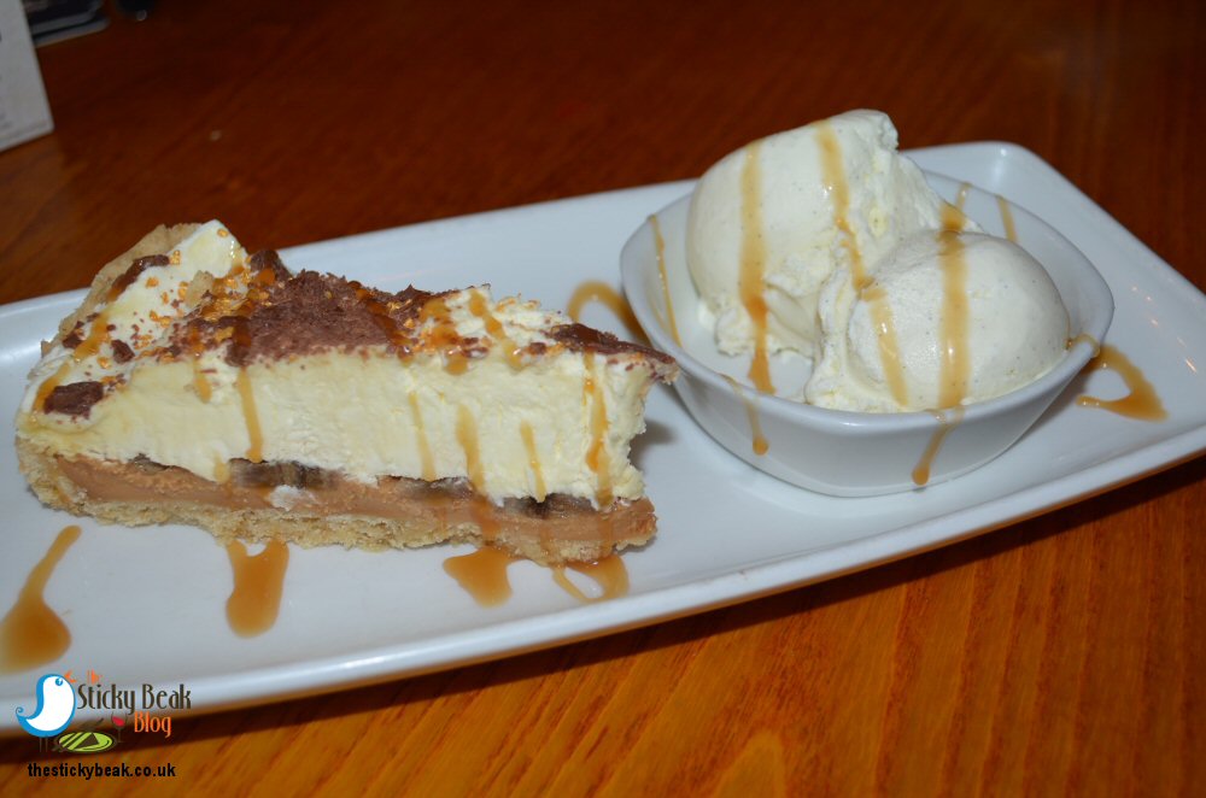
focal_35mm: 42
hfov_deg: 46.5
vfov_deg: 31.7
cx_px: 603
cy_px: 399
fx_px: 1404
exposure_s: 1/60
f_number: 4.5
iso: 560
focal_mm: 28
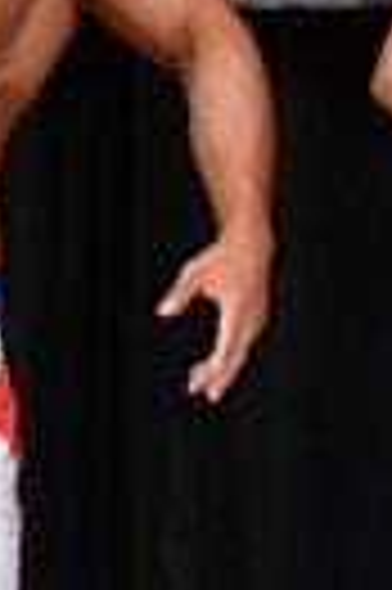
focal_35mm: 1601
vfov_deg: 1.3
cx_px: -47
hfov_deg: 0.9
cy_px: 396
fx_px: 26217
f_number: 5.6
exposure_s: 1/400
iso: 5000
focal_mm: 180
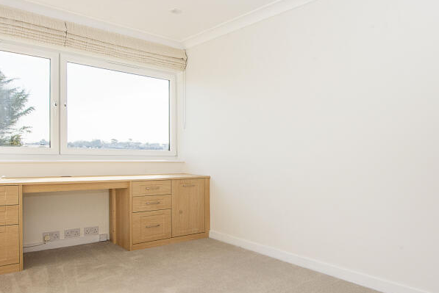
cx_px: 239
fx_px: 293
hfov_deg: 73.5
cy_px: 138
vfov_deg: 53.2
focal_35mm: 24
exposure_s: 1/160
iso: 500
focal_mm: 14
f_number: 16
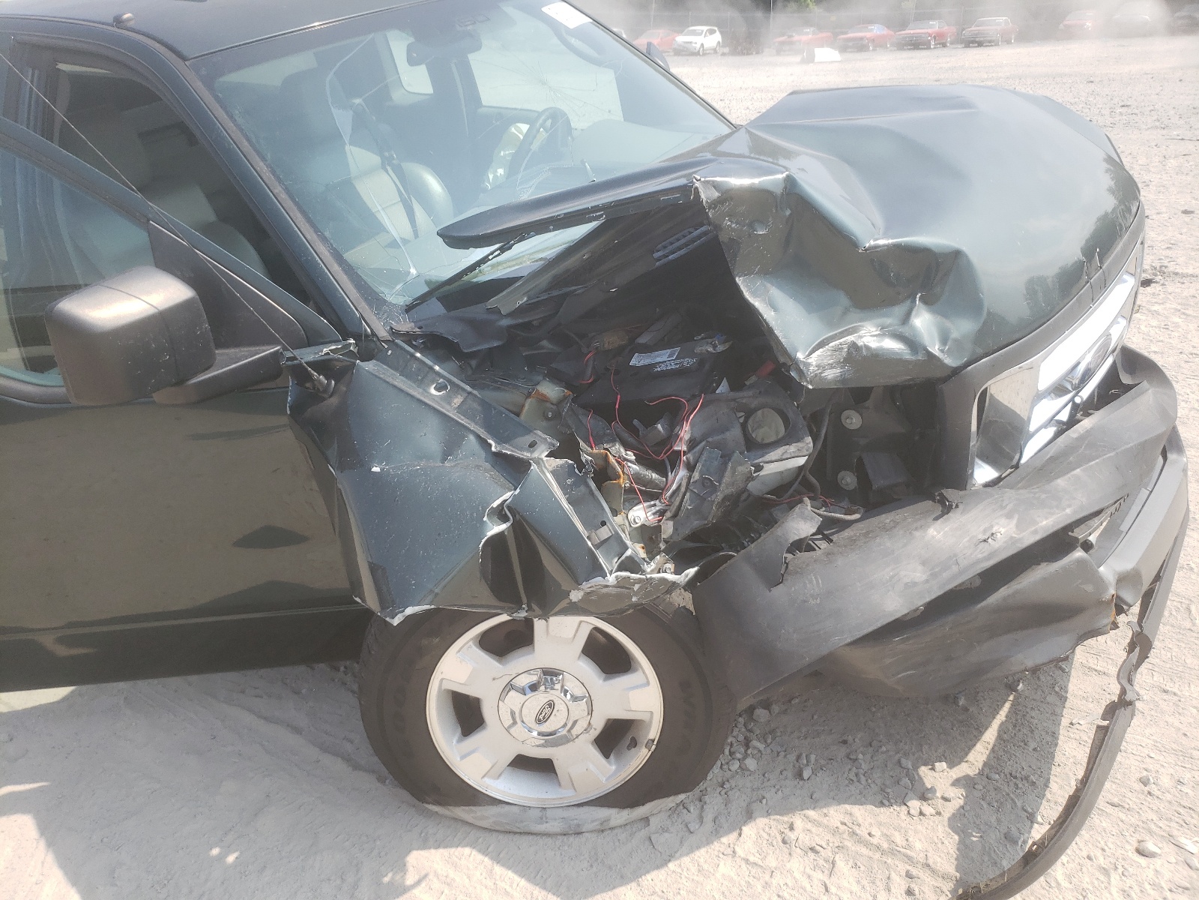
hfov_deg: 67.3
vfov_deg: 53.1
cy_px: 450
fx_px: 901
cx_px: 600
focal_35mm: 26
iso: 50
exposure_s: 1/1250
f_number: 1.5
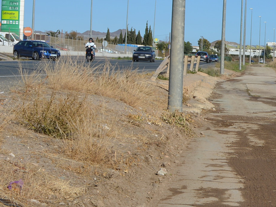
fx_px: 893
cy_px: 81
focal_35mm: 112
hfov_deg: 16.2
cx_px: 401
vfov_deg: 13.2
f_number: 9
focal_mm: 24
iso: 100
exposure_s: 1/320
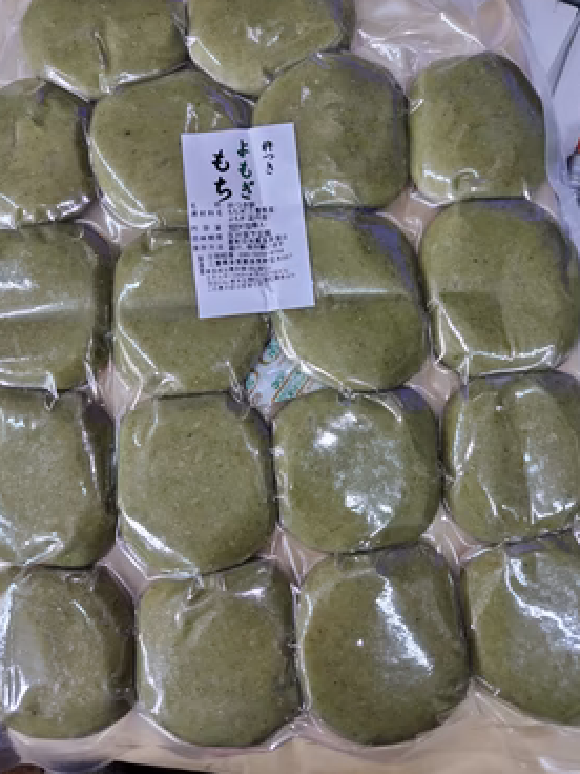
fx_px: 559
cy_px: 355
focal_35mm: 25
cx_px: 279
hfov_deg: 54.9
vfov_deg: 69.3
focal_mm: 5.5
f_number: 1.9
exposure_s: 1/50
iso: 104
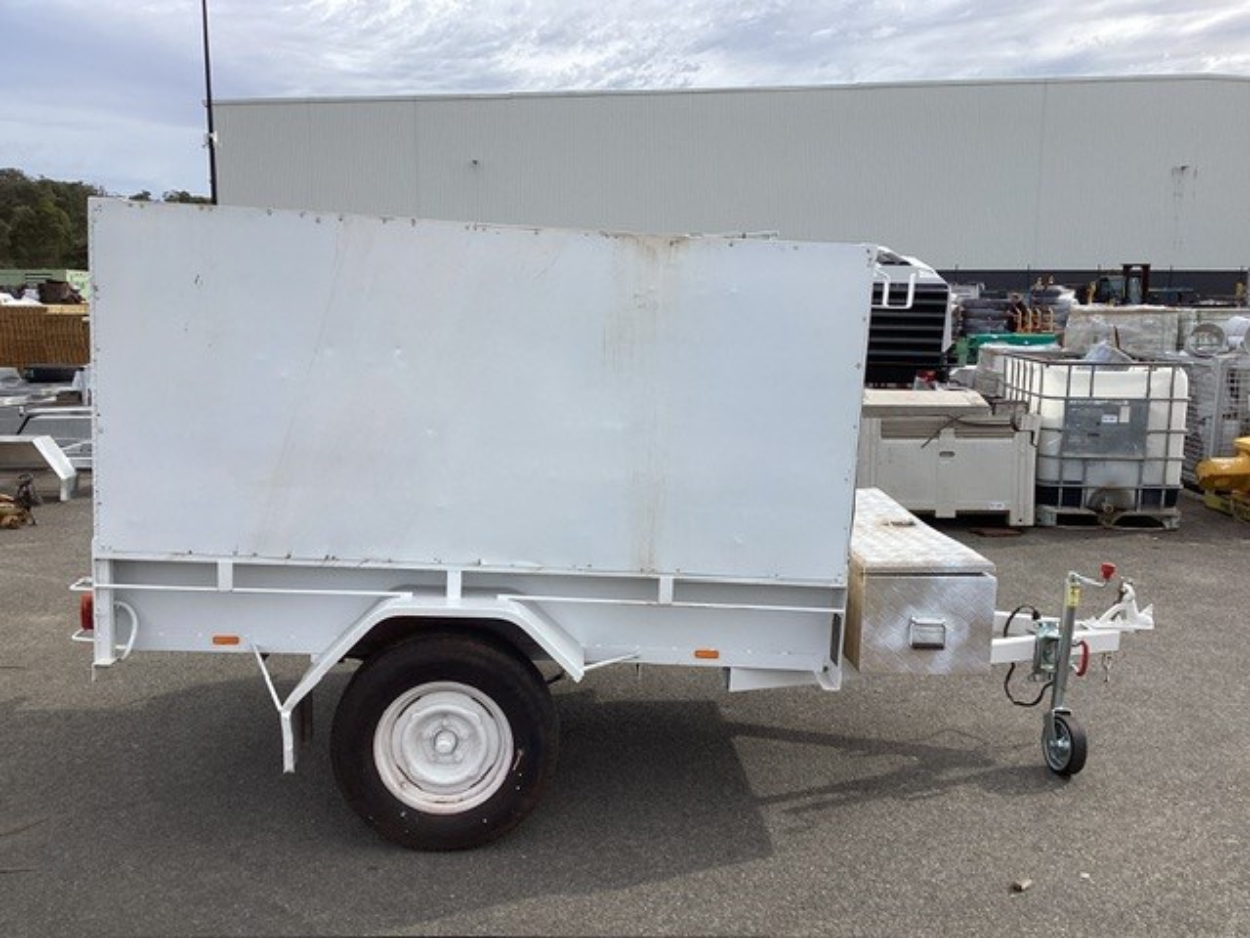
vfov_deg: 45.4
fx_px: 1119
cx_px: 625
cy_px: 469
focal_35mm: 31
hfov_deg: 58.4
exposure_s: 1/1148
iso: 25
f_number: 2.4
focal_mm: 3.3
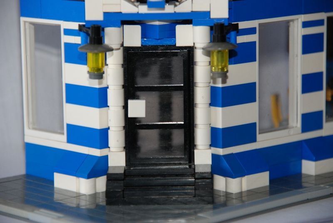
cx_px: 166
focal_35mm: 202
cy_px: 112
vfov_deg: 6.8
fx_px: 1876
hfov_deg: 10.1
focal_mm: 135
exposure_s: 1/60
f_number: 6
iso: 640
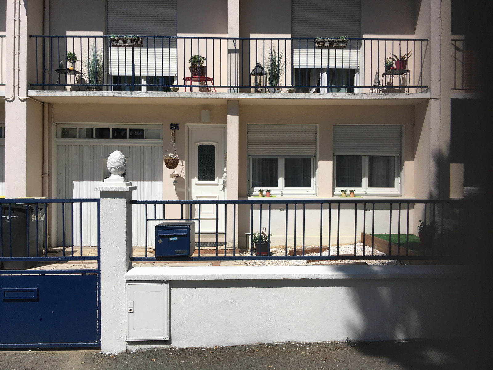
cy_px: 185
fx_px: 413
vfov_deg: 48.2
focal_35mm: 29
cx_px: 246
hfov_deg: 61.7
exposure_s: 1/2959
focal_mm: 4.15
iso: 25
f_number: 2.2
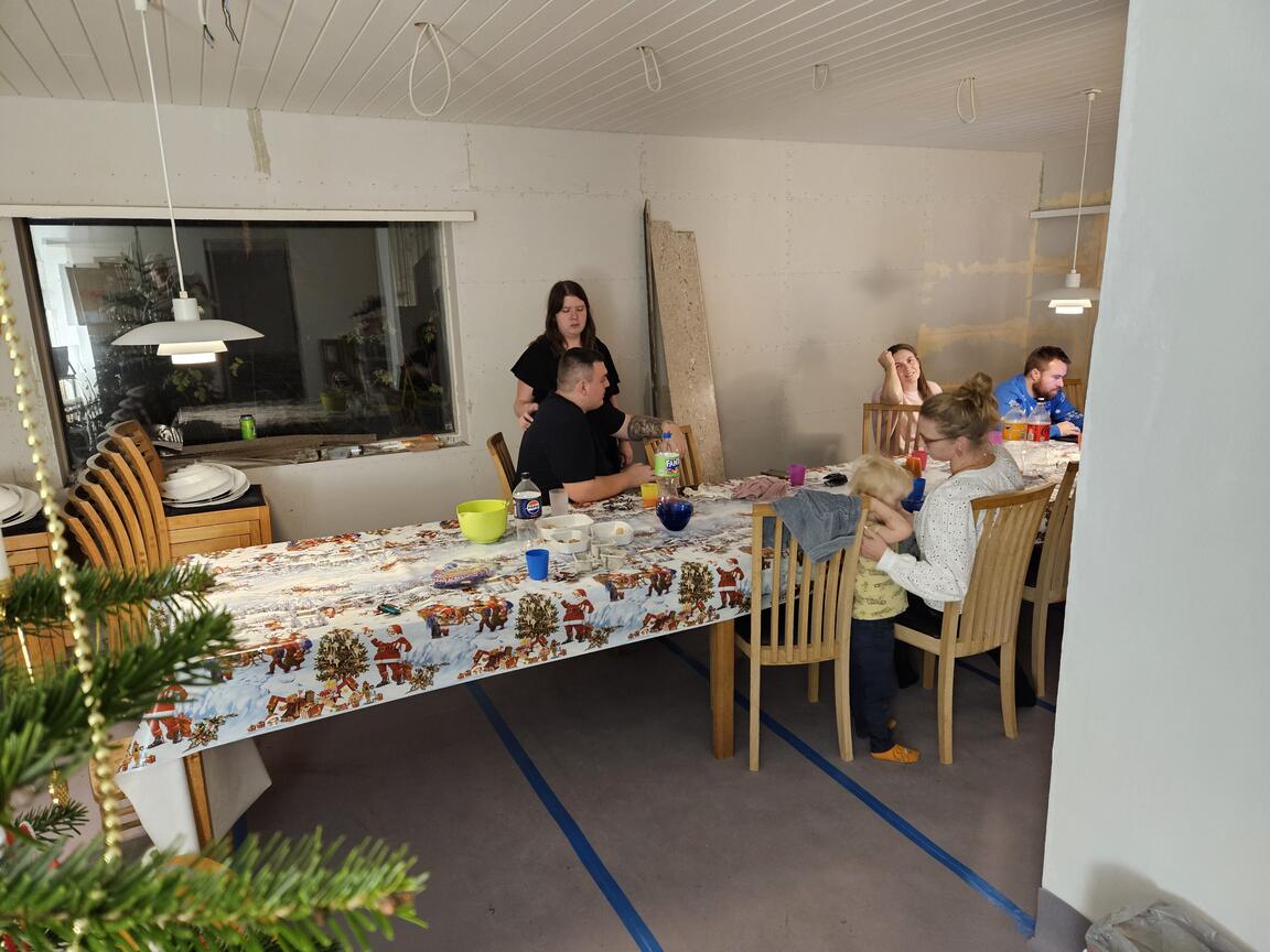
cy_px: 476
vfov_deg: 58.9
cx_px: 635
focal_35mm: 23
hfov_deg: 73.9
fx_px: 844
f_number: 1.8
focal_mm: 5.4
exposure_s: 1/50
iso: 640
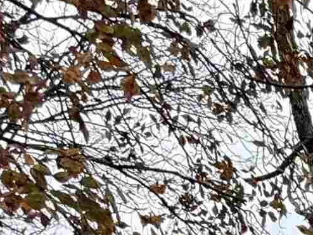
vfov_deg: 11.6
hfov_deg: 18.4
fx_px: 787
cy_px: 660
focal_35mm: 87
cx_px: 535
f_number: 2.2
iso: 100
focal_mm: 2.22
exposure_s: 1/99
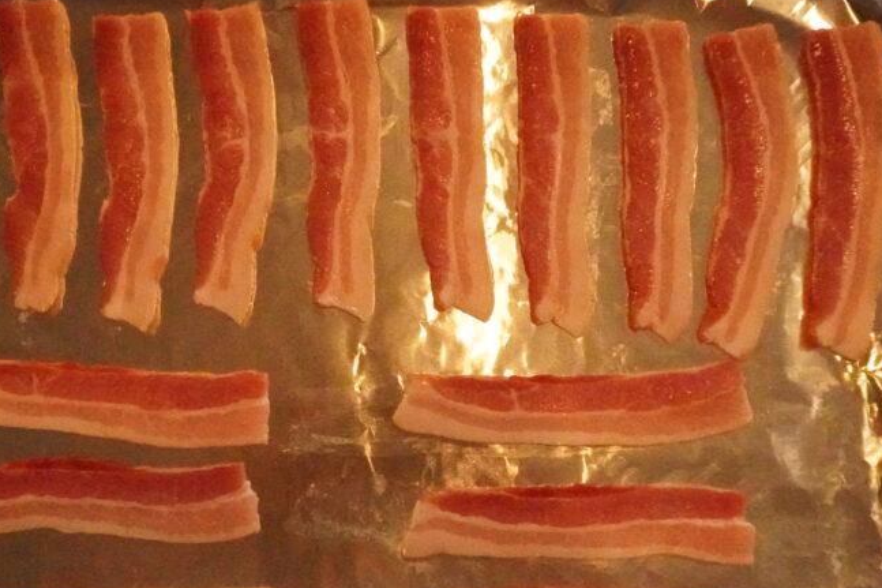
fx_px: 931
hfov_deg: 50.6
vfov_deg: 34.9
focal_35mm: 38
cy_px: 366
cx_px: 386
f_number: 3.5
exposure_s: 1/3200
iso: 40000
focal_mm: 16
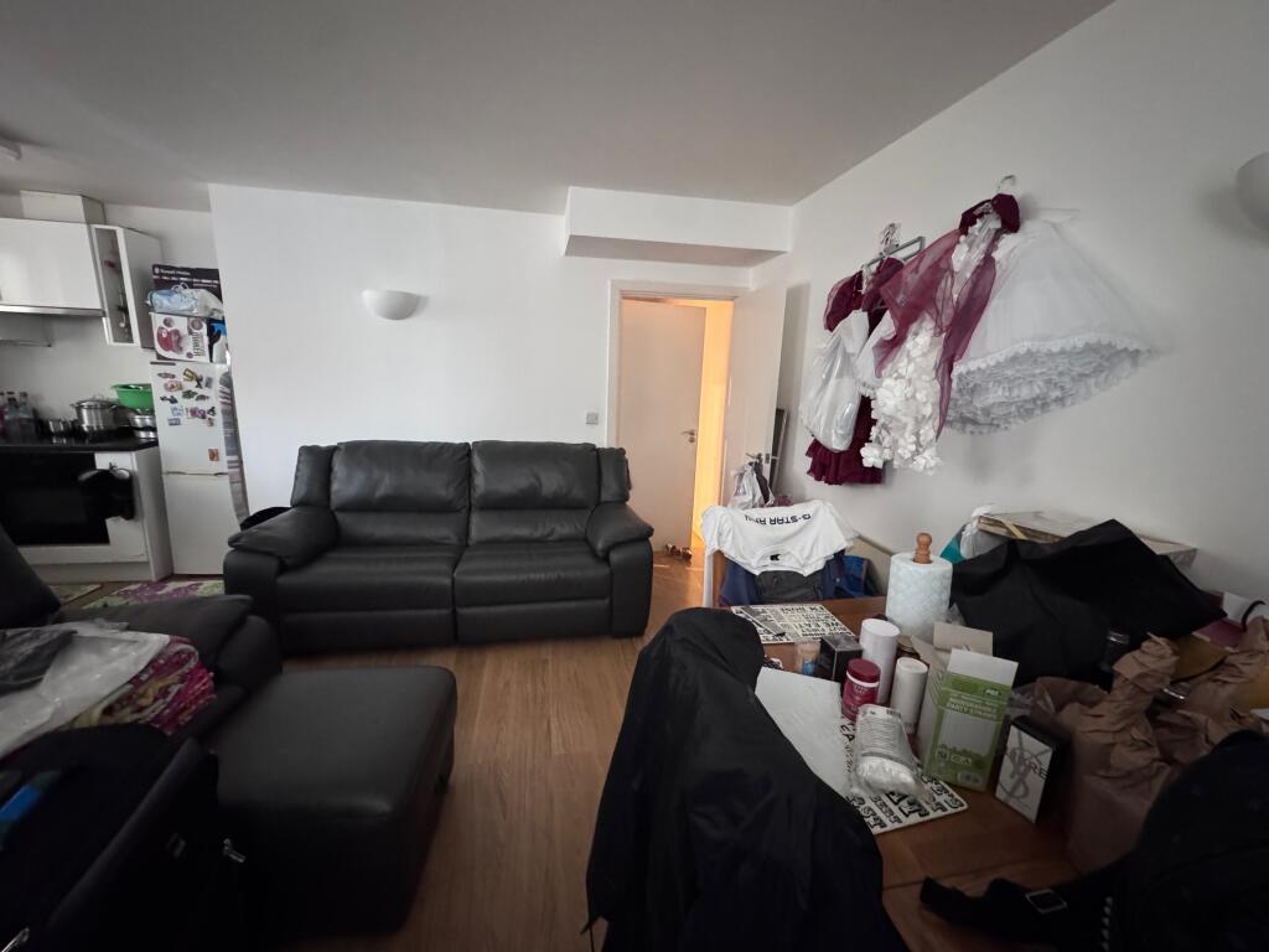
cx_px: 634
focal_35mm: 14
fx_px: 513
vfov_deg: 85.7
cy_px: 476
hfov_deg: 102.1
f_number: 2.2
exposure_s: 1/48
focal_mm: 2.22
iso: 1250
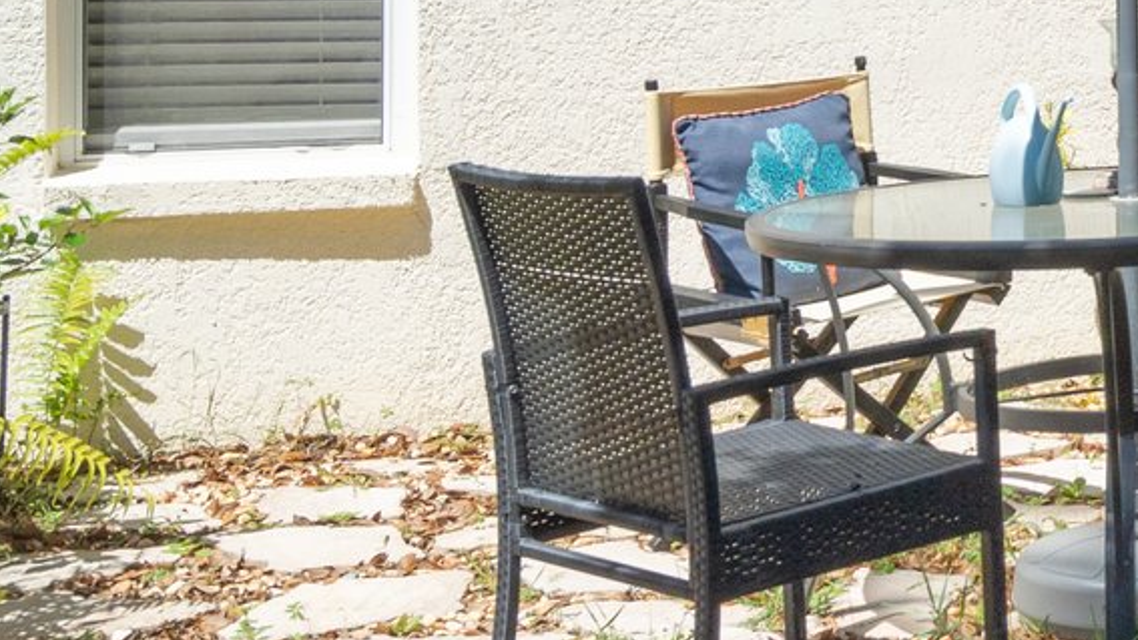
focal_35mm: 87
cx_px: 1602
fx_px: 2625
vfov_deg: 13.6
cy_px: -69
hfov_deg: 21.4
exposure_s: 1/800
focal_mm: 23
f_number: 8
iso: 320
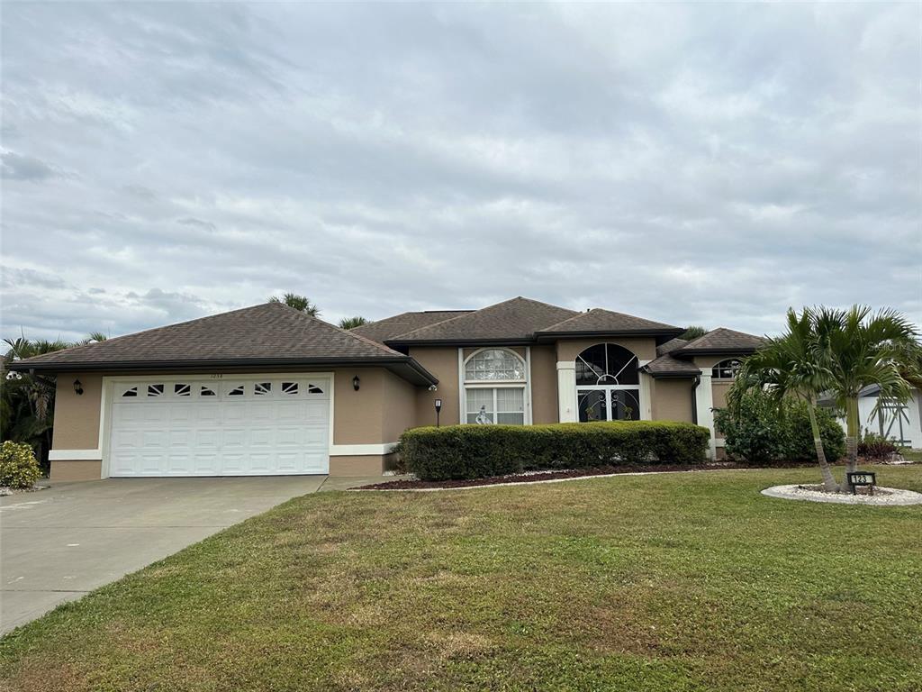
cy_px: 346
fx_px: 639
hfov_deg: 71.6
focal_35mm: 24
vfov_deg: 56.8
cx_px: 461
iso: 80
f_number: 1.78
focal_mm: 6.86
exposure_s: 1/2410
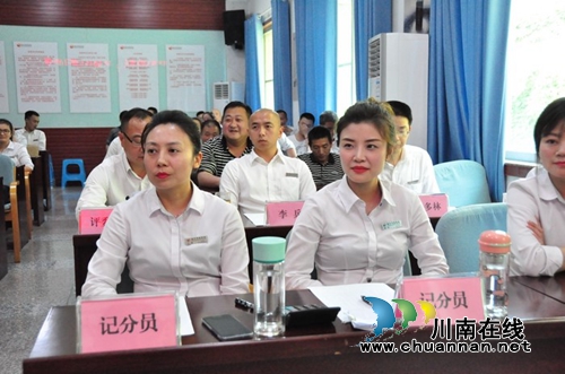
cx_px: 282
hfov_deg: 48.0
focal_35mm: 40
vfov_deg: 32.9
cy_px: 187
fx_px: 634
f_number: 4
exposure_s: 1/160
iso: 3200
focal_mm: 27
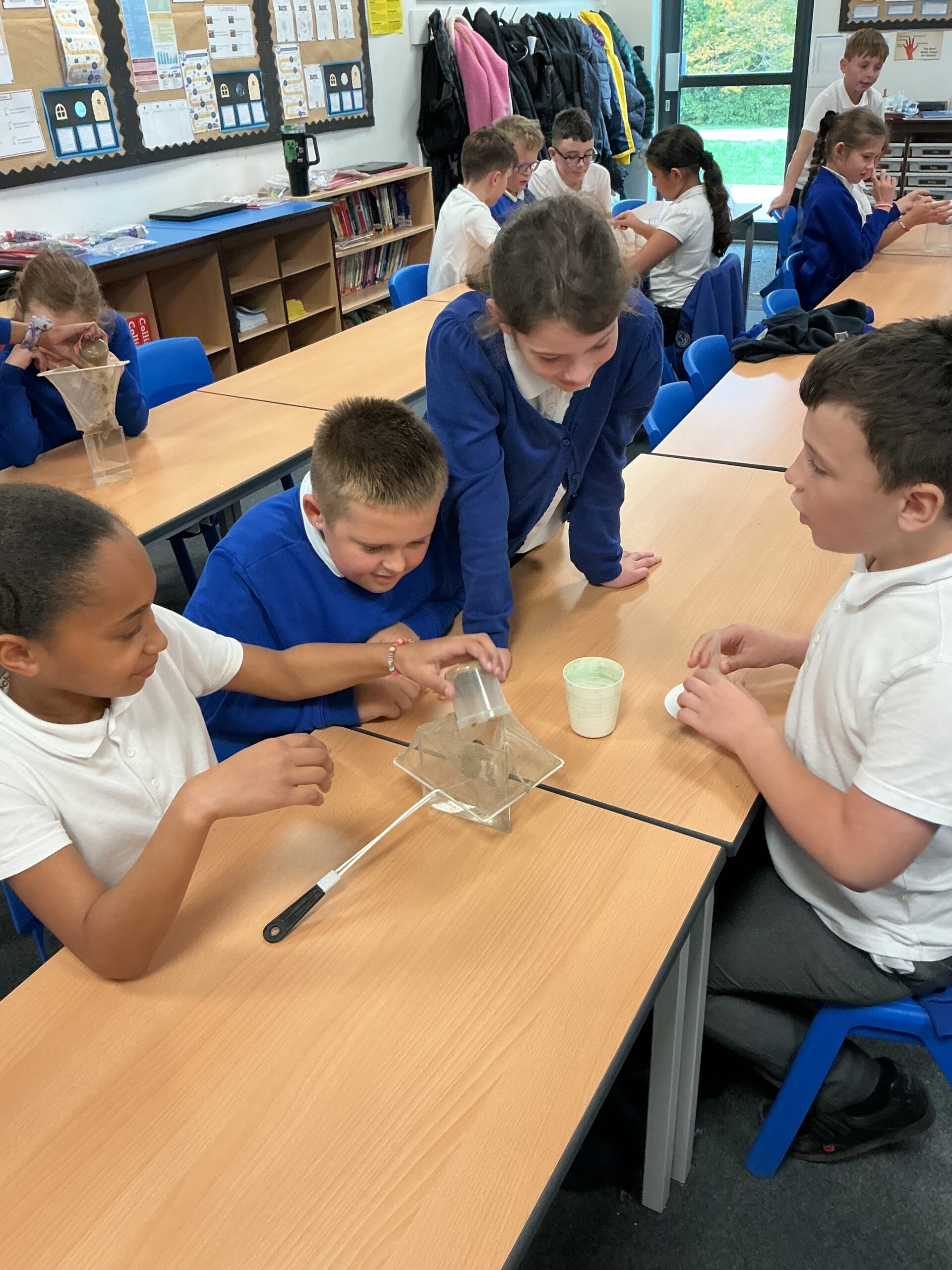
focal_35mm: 29
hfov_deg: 48.2
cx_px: 476
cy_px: 635
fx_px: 1063
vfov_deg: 61.7
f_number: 1.8
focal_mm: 3
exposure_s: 1/60
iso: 125
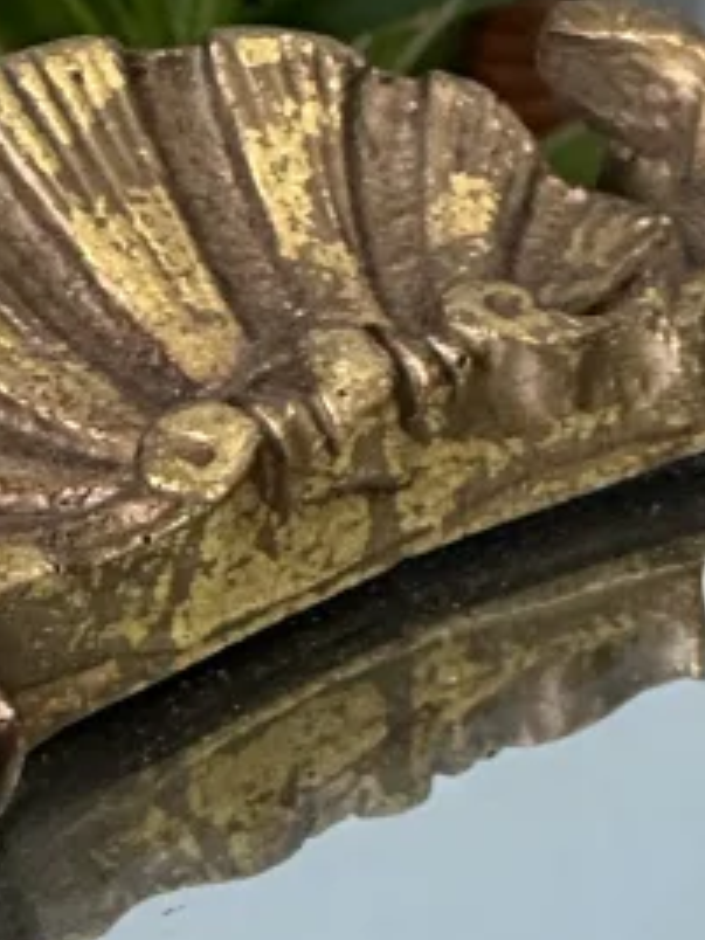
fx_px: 11215
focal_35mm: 413
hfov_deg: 3.6
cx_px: 1649
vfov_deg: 4.8
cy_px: 1157
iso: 50
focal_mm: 9
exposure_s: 1/99
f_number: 2.8
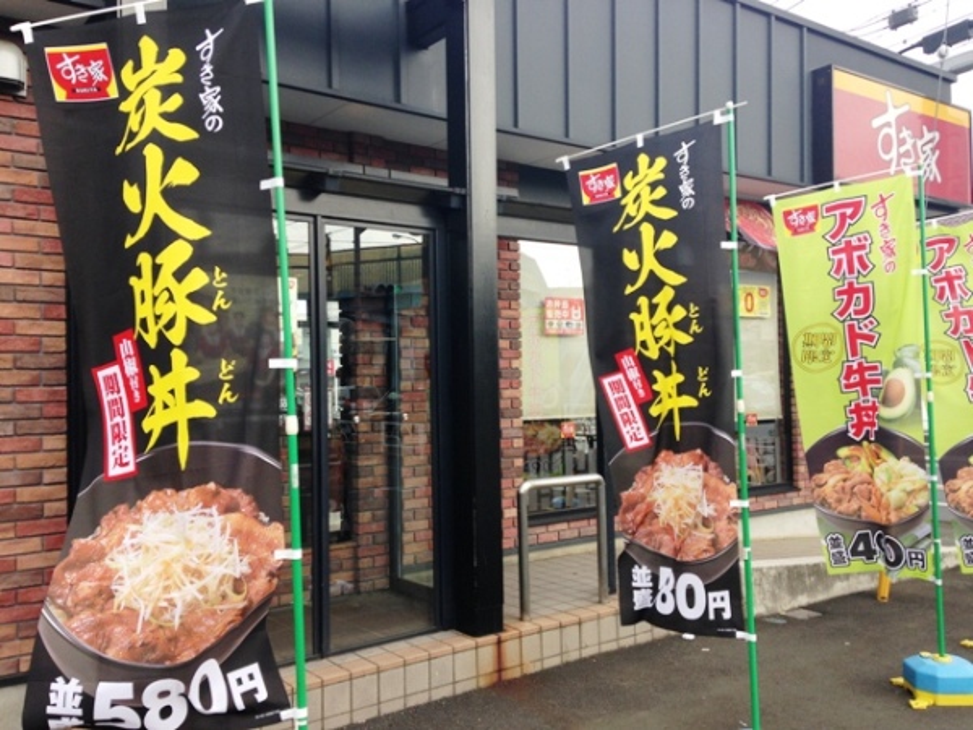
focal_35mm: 33
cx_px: 486
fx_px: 928
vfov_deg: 42.9
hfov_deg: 55.4
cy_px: 365
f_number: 2.4
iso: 50
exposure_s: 1/414
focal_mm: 4.12
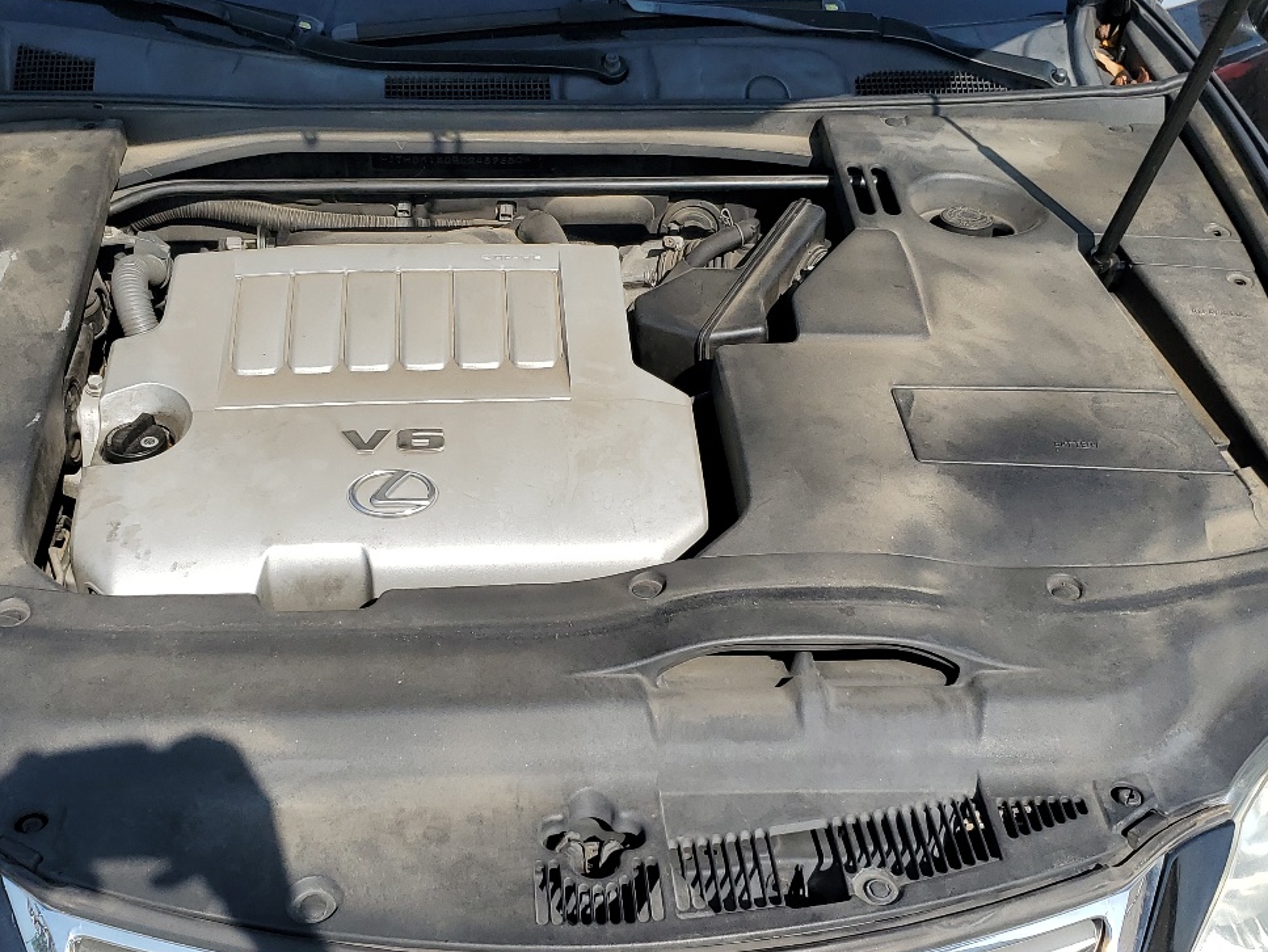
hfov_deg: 43.7
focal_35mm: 43
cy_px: 532
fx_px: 1576
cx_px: 545
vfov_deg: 33.6
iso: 50
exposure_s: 1/2500
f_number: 1.5
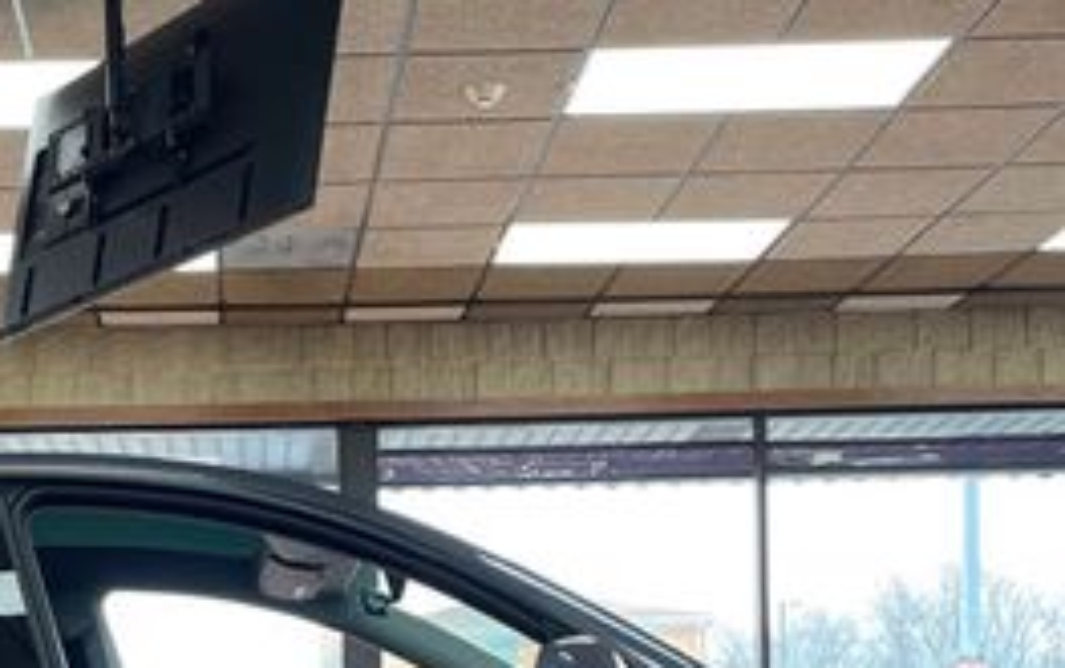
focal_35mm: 67
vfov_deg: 18.1
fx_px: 1947
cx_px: 227
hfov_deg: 29.9
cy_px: 874
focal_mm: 4.2
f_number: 1.6
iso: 80
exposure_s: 1/120
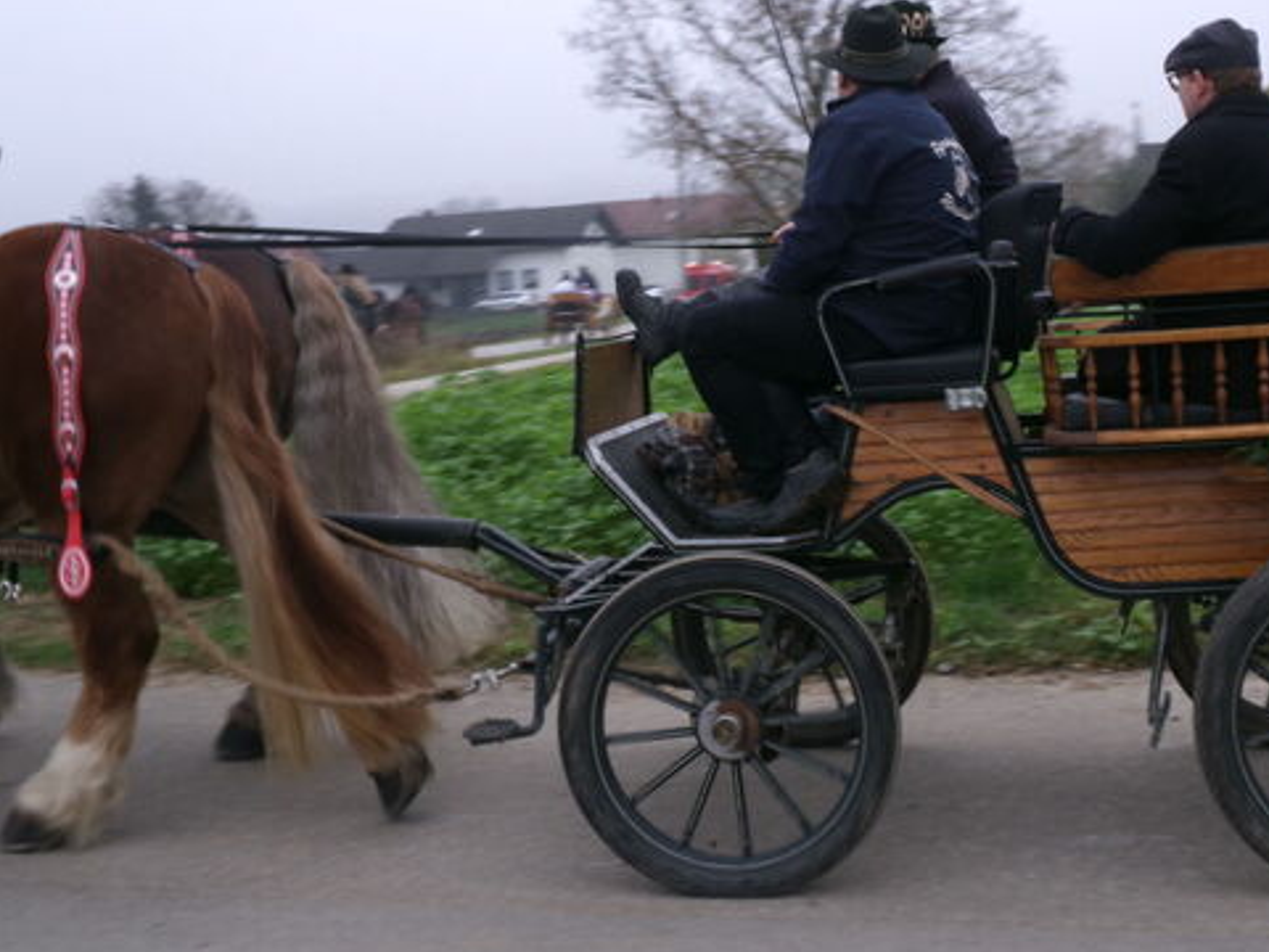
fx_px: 1833
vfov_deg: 29.0
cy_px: 337
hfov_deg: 37.9
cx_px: 813
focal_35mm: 50
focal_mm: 6.6
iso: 100
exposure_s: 1/70
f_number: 4
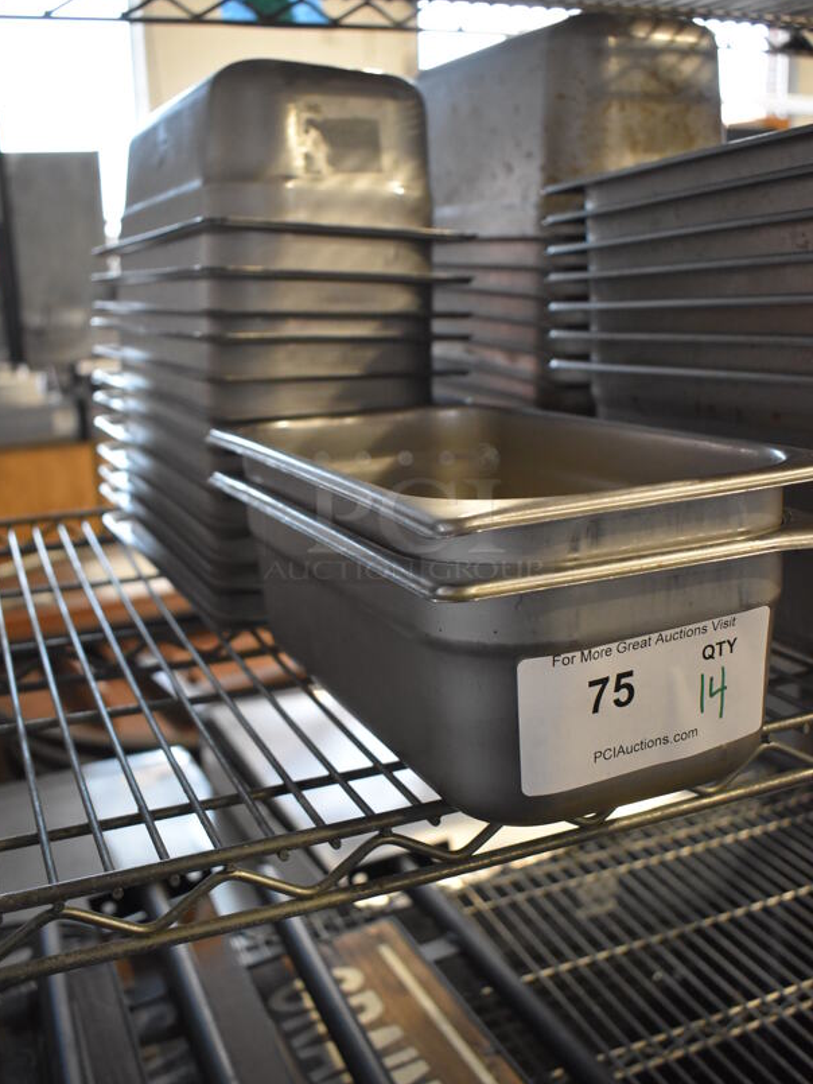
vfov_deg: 51.3
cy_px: 514
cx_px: 405
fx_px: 1127
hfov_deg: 39.7
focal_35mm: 36
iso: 2500
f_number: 3.8
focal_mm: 22
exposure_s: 1/125
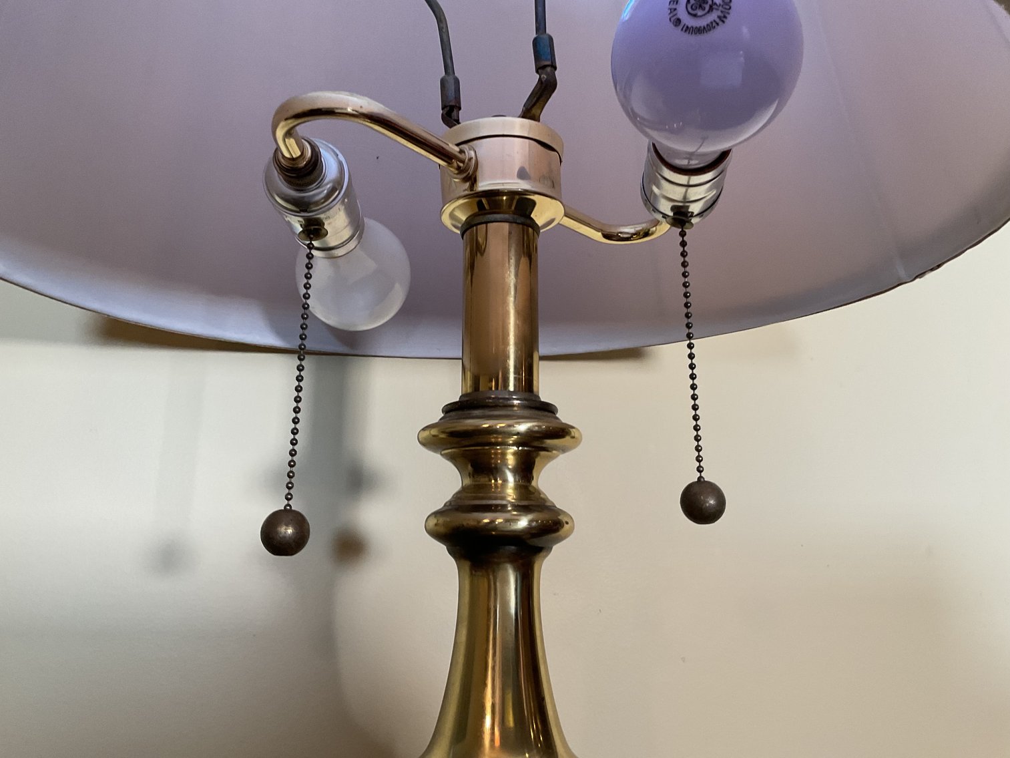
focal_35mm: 29
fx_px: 846
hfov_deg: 61.7
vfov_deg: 48.2
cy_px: 379
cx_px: 505
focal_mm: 3
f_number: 1.8
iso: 64
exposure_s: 1/60
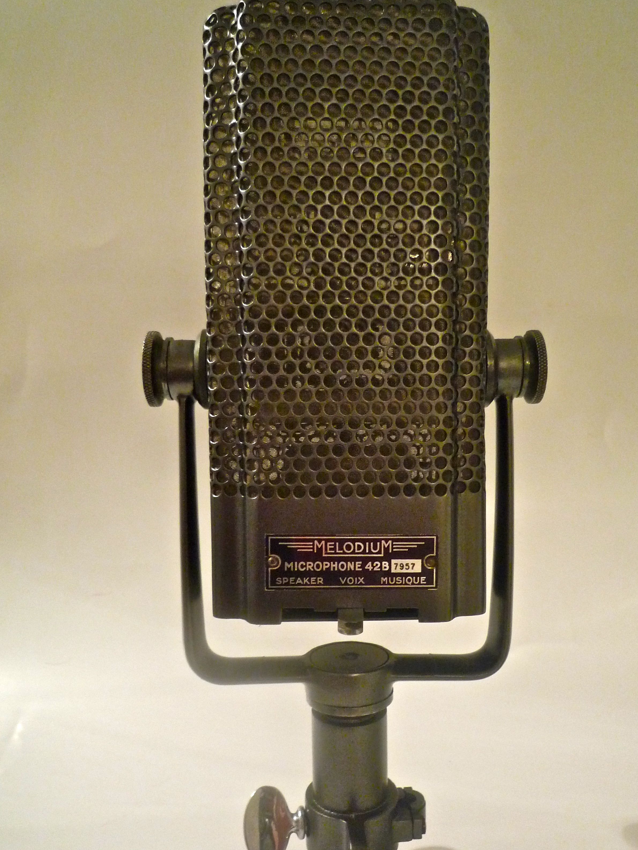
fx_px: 688
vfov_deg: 63.4
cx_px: 353
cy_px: 442
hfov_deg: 49.7
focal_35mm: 28
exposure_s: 1/30
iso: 400
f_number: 2.8
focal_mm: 4.4
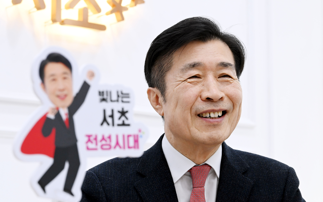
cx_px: 162
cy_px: 107
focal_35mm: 138
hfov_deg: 15.1
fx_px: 1215
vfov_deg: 9.5
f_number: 13
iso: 3200
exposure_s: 1/100
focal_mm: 135
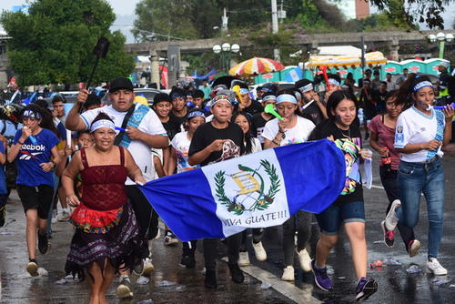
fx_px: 1328
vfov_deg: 13.1
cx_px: 228
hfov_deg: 19.4
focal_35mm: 105
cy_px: 152
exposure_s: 1/400
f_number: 5.6
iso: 400
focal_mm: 70
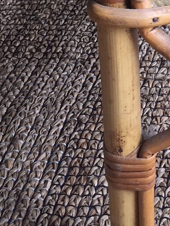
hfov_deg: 12.4
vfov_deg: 15.9
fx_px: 746
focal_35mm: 114
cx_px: 245
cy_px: -110
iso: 32
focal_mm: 4.15
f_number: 2.2
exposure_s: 1/50
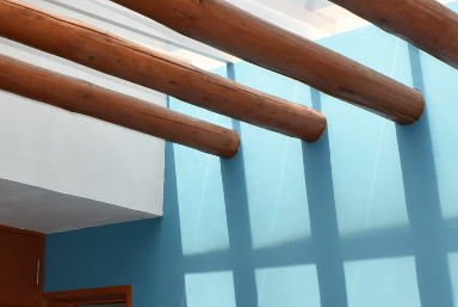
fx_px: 955
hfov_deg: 26.9
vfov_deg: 17.5
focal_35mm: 75
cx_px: 293
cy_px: 348
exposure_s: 1/125
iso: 500
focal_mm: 18
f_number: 5.6
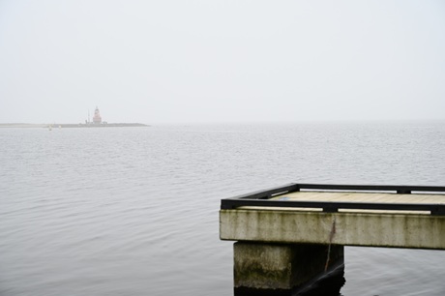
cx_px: 222
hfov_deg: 31.9
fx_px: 778
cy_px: 148
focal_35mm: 63
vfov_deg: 21.5
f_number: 5.6
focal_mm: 63
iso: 500
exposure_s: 1/250
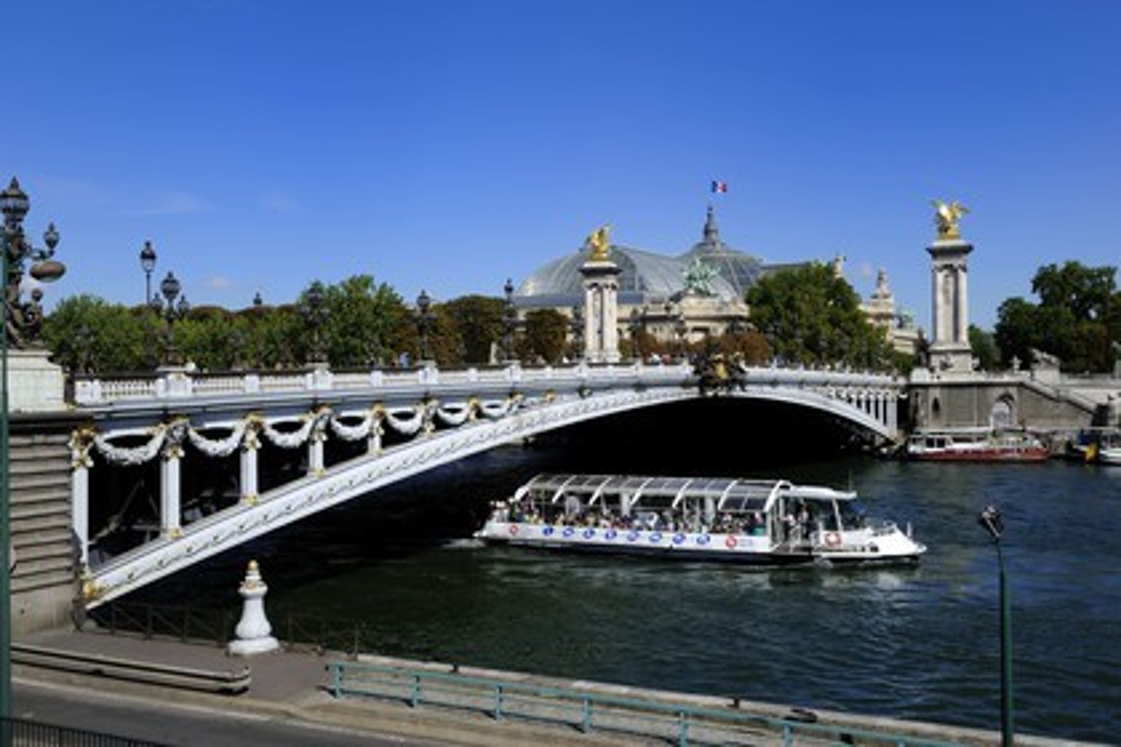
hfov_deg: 55.8
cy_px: 374
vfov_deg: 38.9
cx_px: 560
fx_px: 1059
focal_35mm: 34
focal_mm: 34
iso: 200
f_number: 13
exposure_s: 1/200
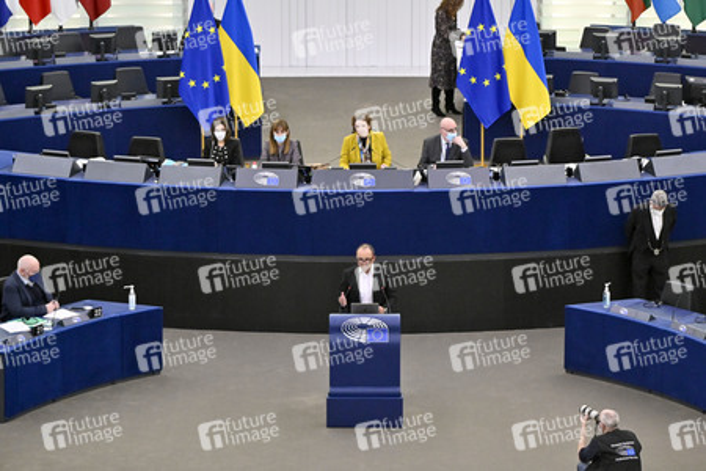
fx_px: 2647
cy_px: 236
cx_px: 353
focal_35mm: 135
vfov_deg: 10.2
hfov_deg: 15.2
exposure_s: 1/400
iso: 4000
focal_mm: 135
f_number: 5.6
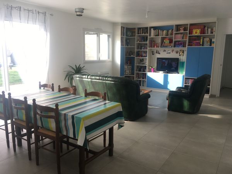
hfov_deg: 61.7
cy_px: 87
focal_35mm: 29
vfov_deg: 48.2
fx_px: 194
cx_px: 116
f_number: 2.2
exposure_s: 1/142
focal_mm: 4.15
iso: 25
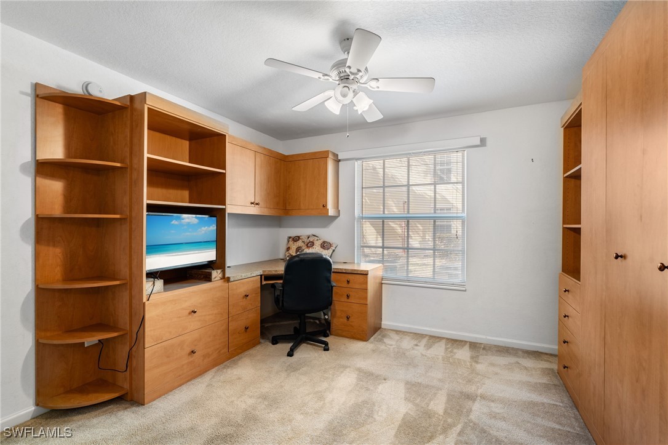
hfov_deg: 96.8
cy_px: 222
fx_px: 297
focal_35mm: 16
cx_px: 334
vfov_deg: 73.7
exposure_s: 1/1.67
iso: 200
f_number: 8
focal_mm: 16
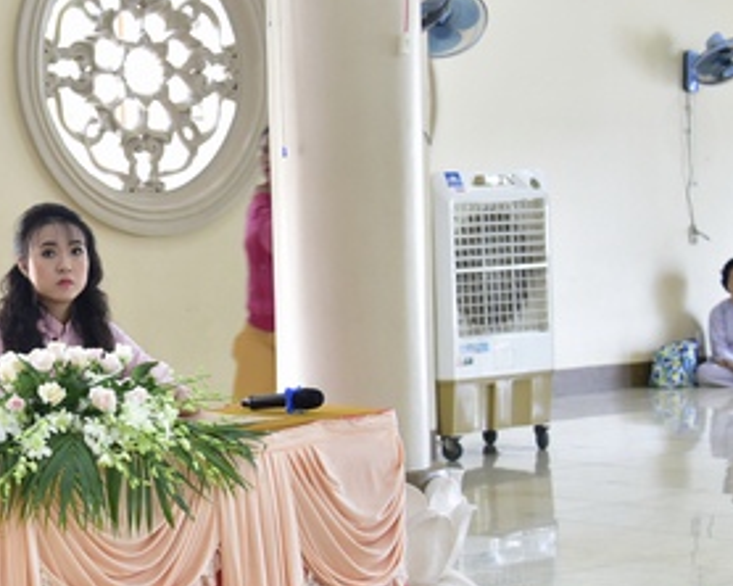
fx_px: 2190
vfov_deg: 15.2
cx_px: -37
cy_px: 354
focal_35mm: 101
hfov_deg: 18.4
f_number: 4
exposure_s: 1/50
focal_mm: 46
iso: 800
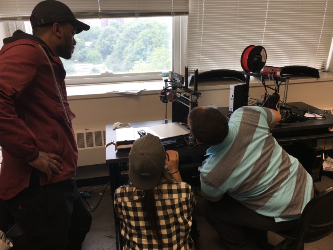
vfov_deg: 48.2
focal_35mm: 29
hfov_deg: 61.7
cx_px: 166
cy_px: 125
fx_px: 279
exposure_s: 1/40
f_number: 2.2
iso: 25
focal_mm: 4.15
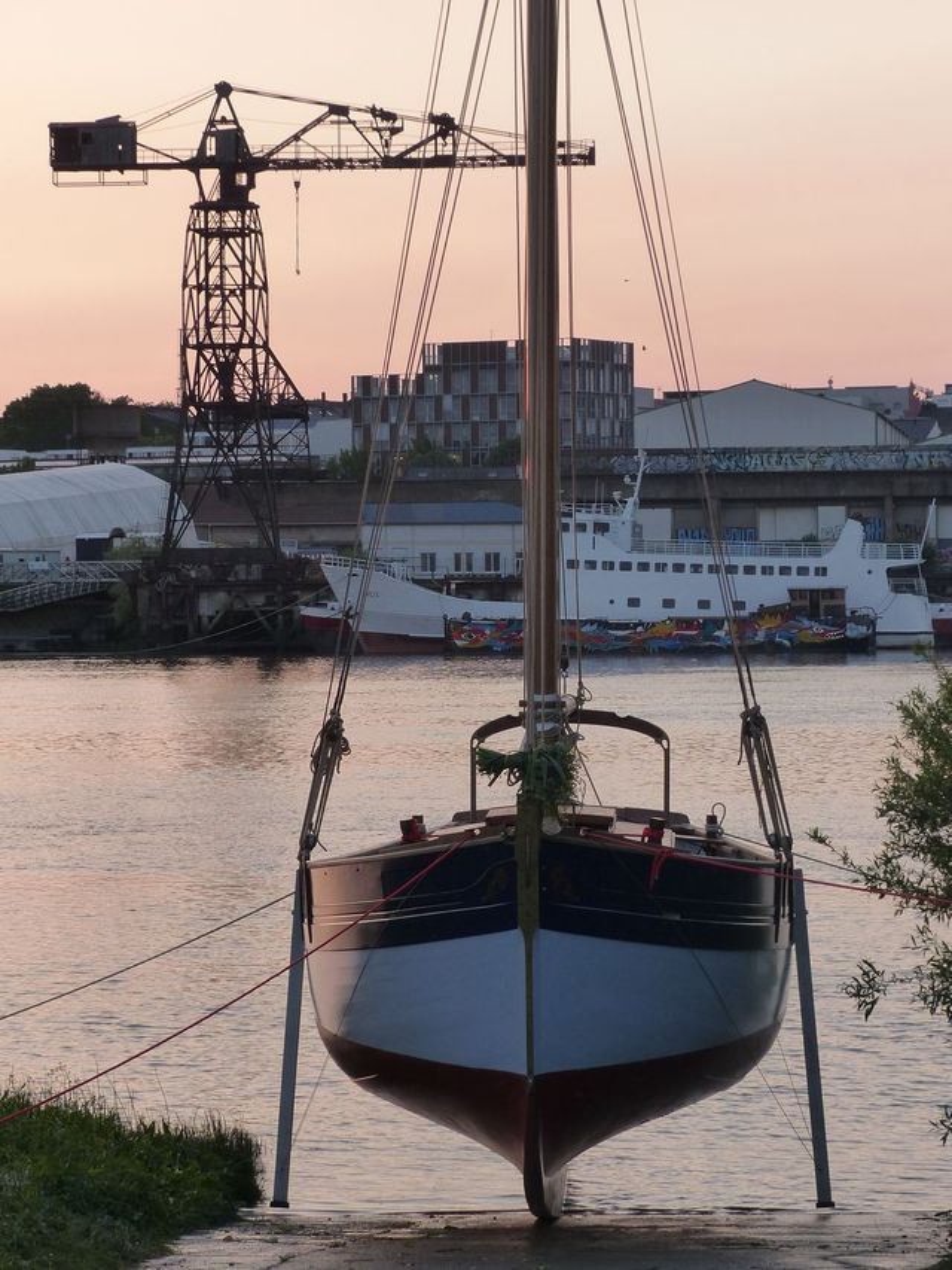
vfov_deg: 15.6
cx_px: 476
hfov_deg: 11.8
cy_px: 635
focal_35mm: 126
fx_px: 4619
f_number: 4
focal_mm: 22.6
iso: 160
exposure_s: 1/125
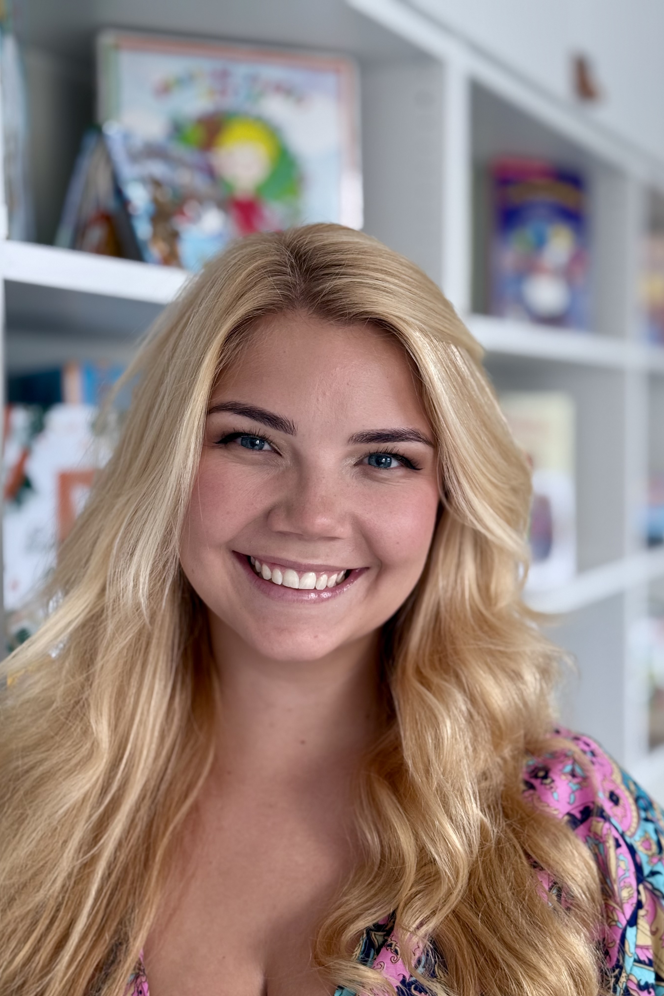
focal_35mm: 50
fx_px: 1383
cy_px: 498
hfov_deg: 27.0
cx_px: 325
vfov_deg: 39.6
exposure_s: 1/134
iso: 100
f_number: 1.78
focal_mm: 6.76
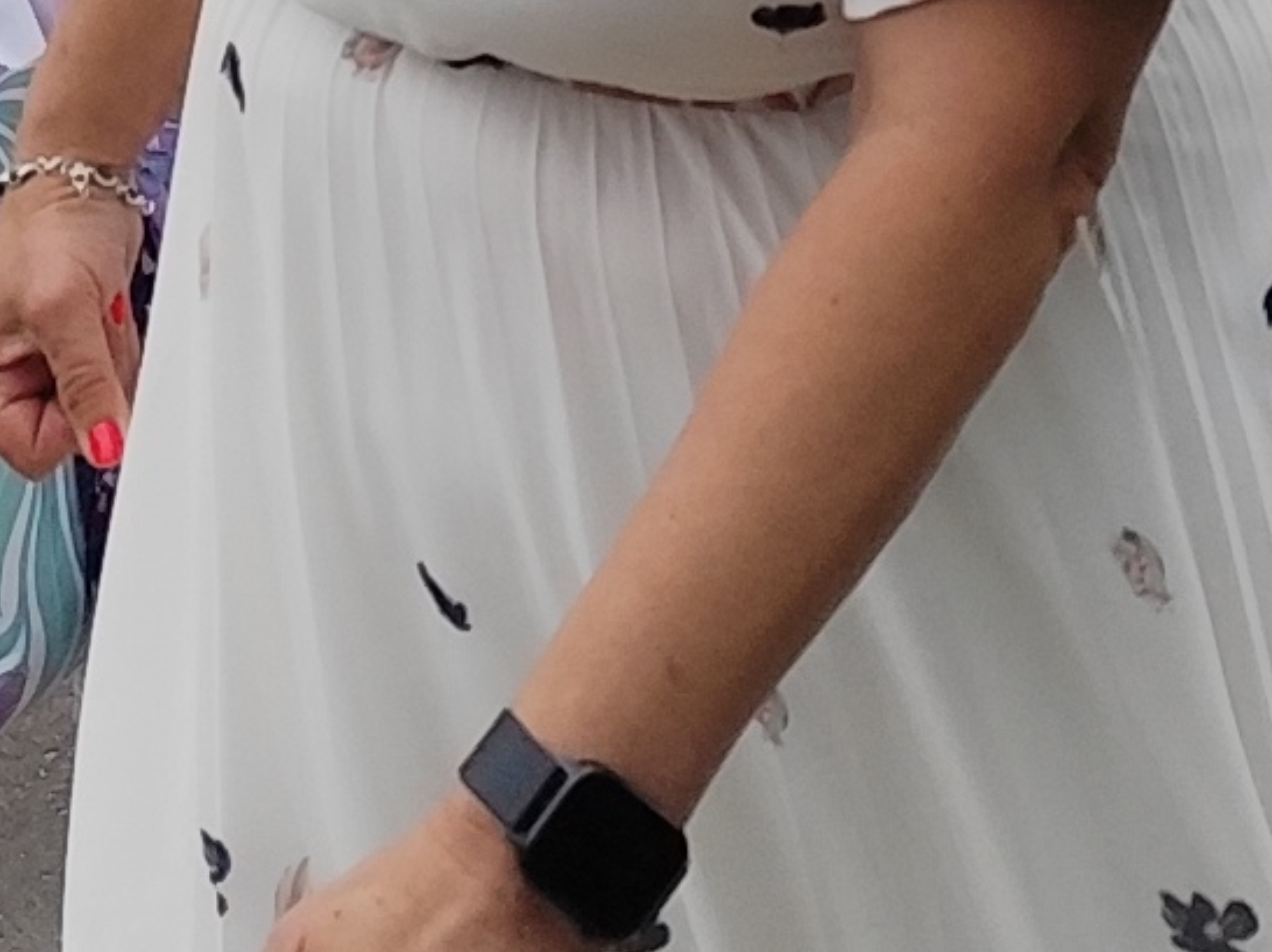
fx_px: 6318
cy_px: -1548
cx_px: 664
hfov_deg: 11.5
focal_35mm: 172
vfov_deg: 7.8
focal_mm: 6.14
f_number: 1.65
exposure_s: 1/1122
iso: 50
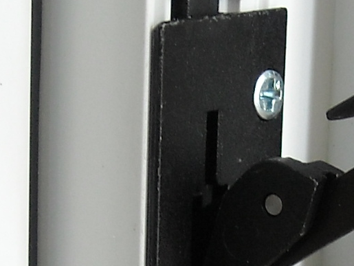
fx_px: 1801
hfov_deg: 11.2
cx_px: 251
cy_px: 357
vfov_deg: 8.3
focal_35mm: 176
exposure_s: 1/60
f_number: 2.8
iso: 109
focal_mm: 5.7
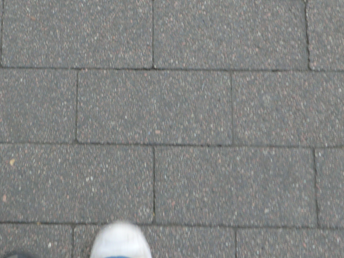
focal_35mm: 78
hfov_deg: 24.8
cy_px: 83
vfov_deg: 18.8
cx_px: 103
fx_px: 775
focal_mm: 8.2
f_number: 4.3
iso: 100
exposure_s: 1/250
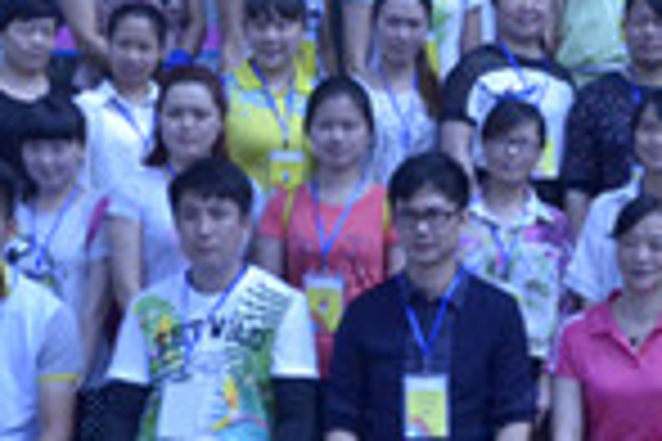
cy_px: 50
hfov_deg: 13.2
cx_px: 662
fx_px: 2814
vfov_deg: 8.9
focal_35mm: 153
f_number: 16
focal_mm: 25
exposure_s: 1/1000
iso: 1100
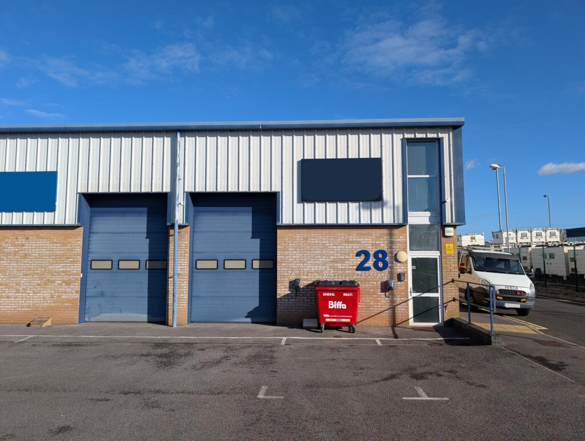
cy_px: 220
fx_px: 406
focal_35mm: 24
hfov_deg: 71.5
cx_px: 292
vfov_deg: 56.9
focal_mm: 6.9
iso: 20
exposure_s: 1/1143
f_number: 1.68
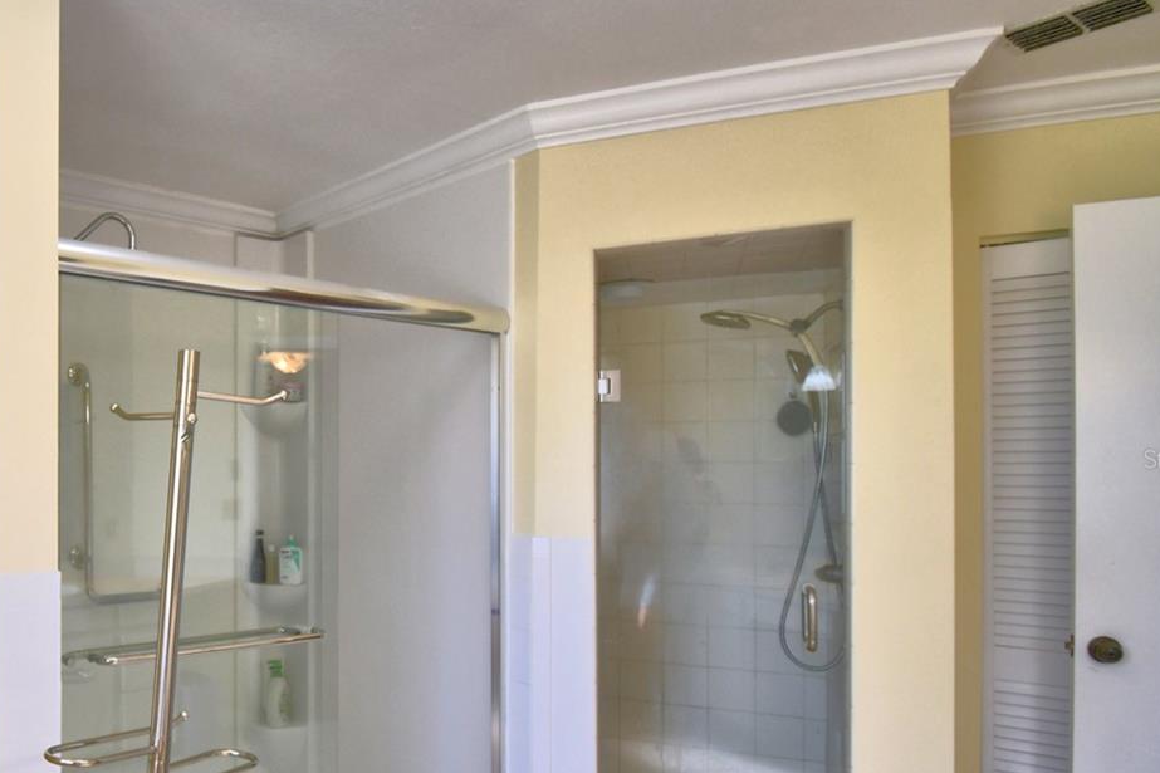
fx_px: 838
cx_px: 250
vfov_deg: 49.3
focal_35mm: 26
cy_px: 459
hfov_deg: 64.0
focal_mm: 10
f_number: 4.5
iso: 360
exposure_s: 1/125
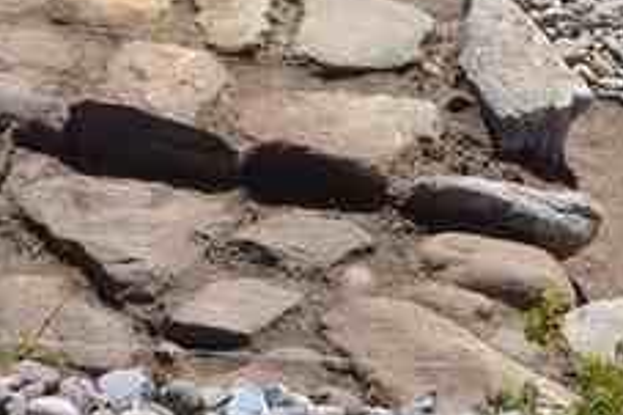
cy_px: -191
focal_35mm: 95
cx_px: 63
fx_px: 1643
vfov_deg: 13.6
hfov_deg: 21.0
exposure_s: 1/320
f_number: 8
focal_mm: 18
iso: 100
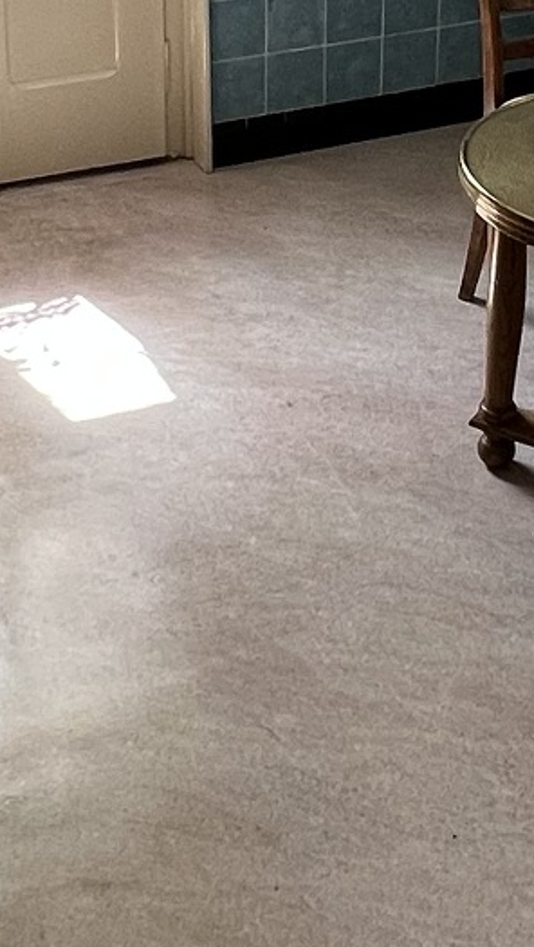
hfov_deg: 17.5
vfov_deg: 29.0
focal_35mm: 69
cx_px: 343
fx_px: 1734
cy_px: 43
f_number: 1.8
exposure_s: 1/99
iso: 160
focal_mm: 1.57
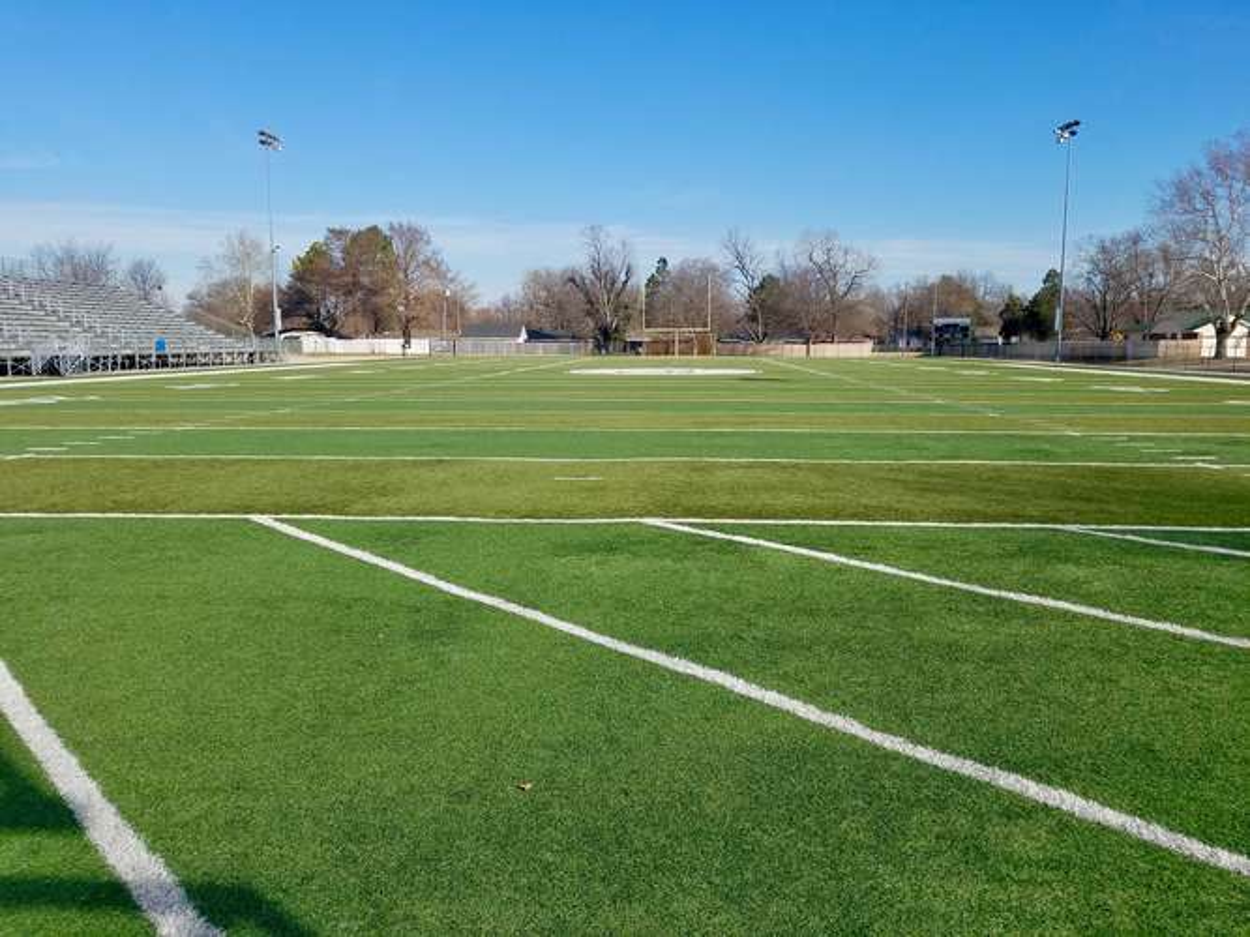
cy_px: 468
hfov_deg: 67.3
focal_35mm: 26
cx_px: 625
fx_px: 939
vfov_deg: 53.0
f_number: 1.7
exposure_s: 1/2408
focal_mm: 4.2
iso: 50
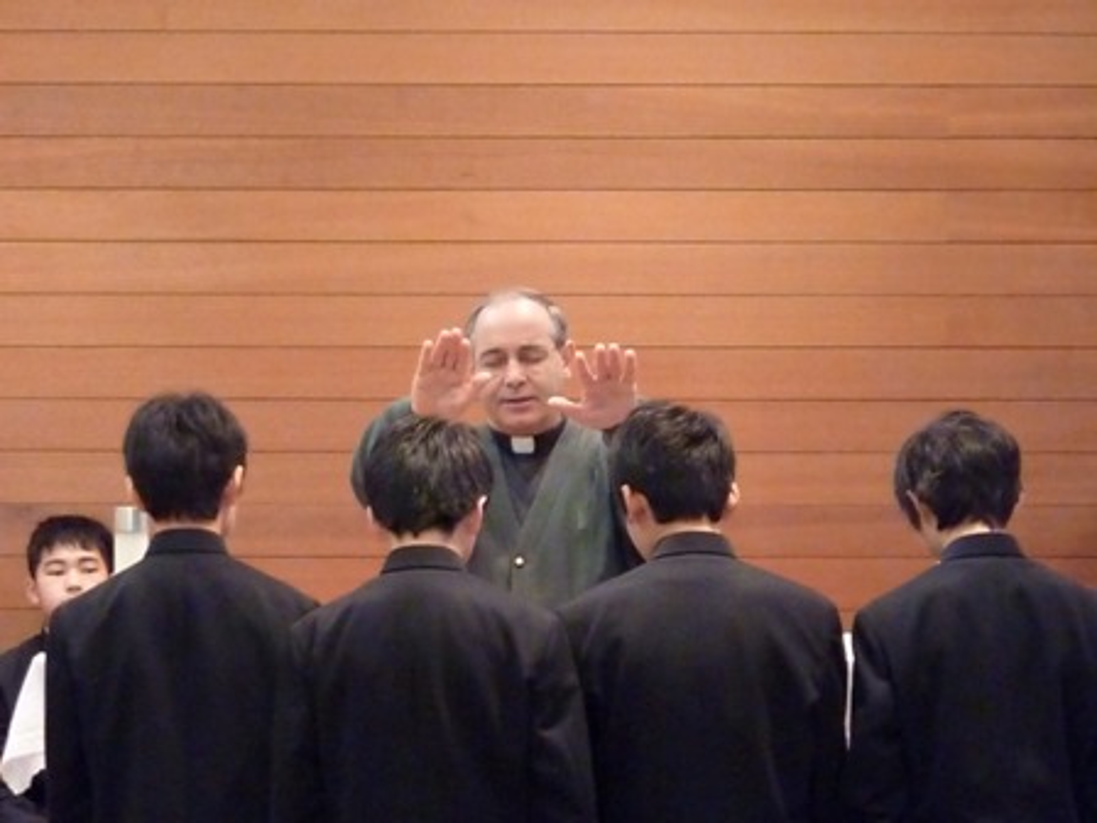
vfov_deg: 7.6
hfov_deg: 10.1
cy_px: 412
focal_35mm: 196
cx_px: 548
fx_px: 6211
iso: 3200
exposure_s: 1/40
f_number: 4.5
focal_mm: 32.1
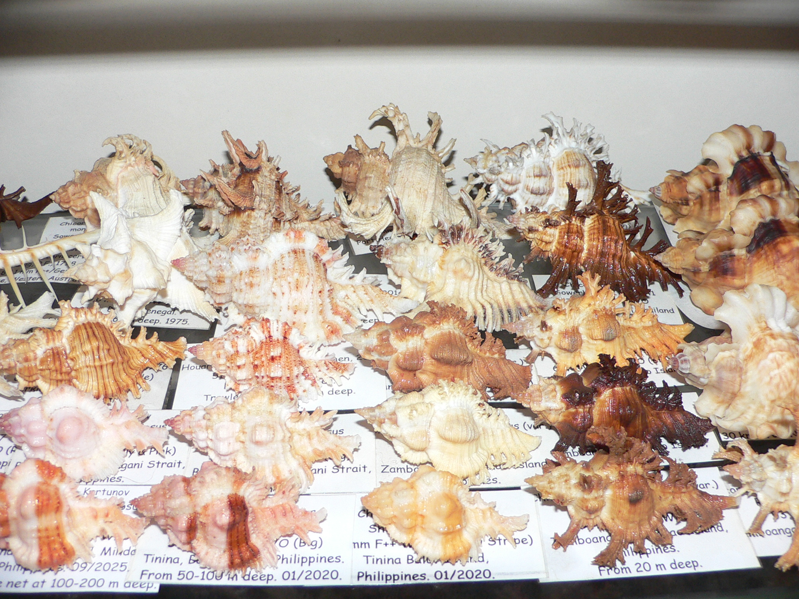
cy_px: 300
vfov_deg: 40.7
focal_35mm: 35
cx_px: 400
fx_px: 808
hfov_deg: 52.6
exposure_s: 1/60
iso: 100
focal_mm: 4.6
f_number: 2.8
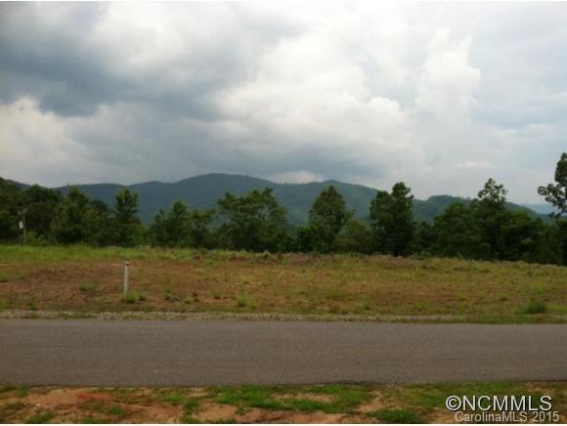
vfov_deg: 40.8
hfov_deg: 52.6
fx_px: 574
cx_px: 284
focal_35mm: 35
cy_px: 213
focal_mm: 3.85
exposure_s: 1/625
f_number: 2.8
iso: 80
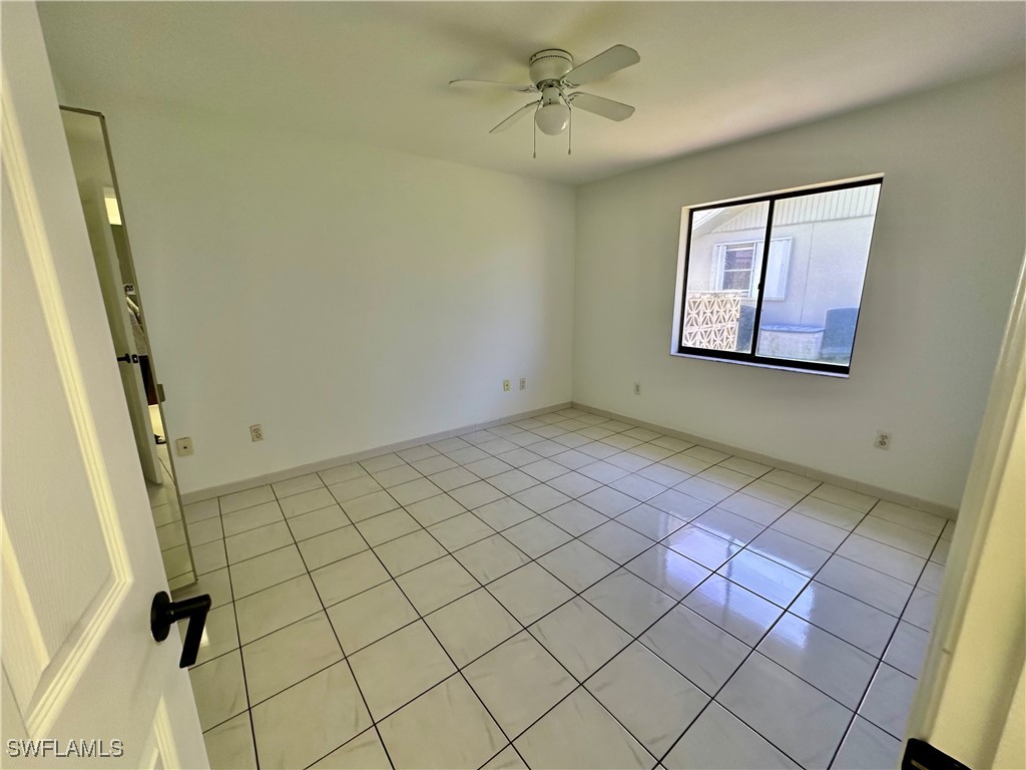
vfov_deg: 85.7
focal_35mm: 14
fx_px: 415
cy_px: 385
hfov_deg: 102.1
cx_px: 513
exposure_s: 1/99
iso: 160
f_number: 2.2
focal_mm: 2.22
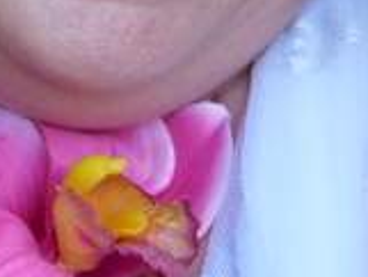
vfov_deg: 8.1
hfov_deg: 10.2
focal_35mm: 179
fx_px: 1904
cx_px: 722
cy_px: -151
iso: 200
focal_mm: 12
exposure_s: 1/125
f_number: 2.8
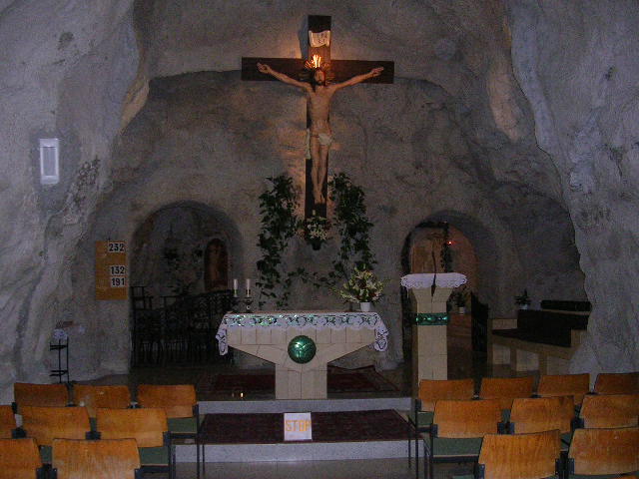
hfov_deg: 49.0
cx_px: 320
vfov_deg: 37.7
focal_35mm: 38
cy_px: 240
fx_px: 701
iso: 200
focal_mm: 5.8
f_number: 2.8
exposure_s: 1/60.1
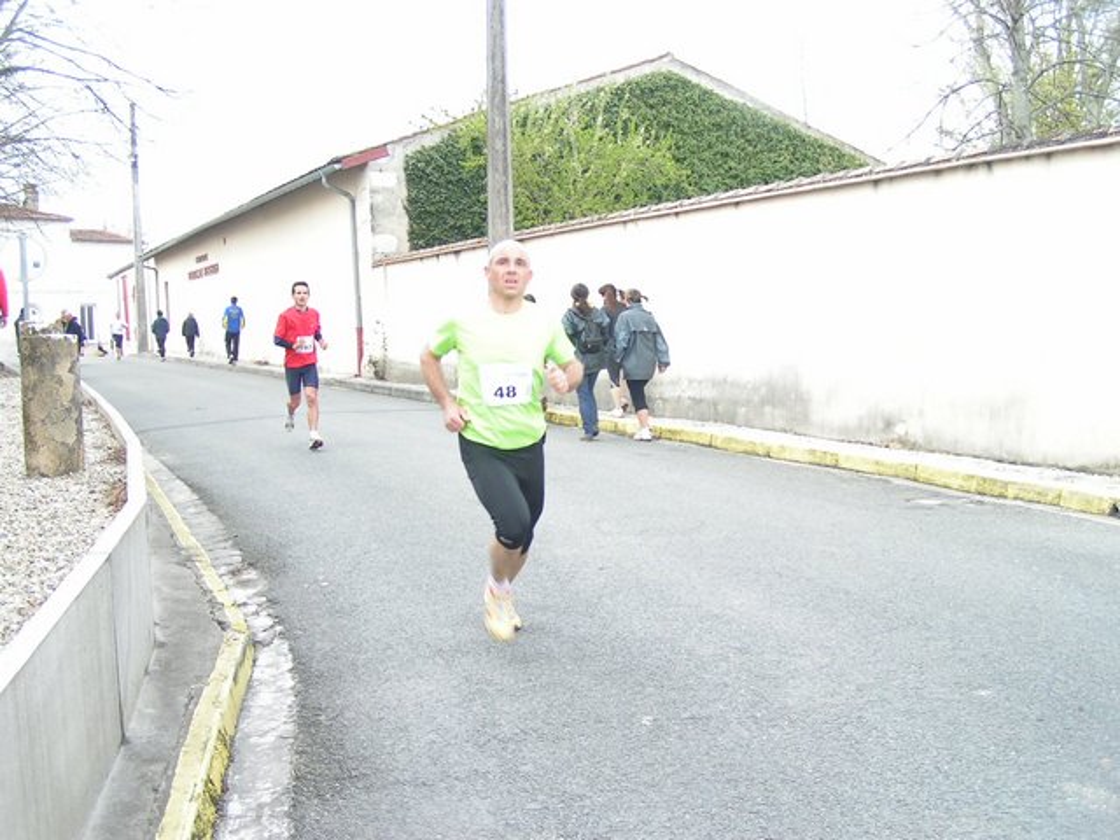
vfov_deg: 37.7
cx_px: 560
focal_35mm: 38
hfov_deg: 49.0
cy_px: 420
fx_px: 1229
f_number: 2.8
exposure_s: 1/125
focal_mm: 5.8
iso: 50
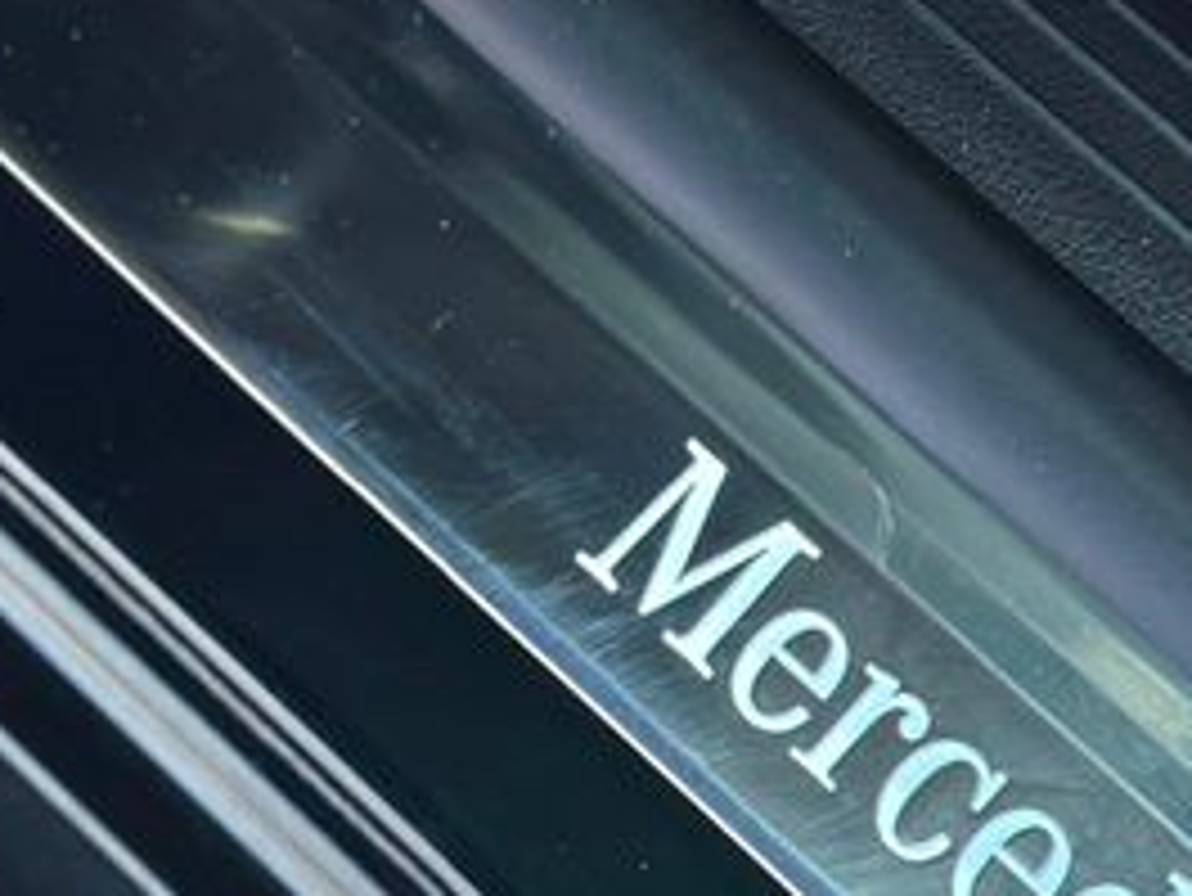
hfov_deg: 16.6
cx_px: 1156
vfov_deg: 12.7
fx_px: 3996
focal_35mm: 116
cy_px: 833
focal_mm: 6.86
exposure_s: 1/120
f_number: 1.78
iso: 200
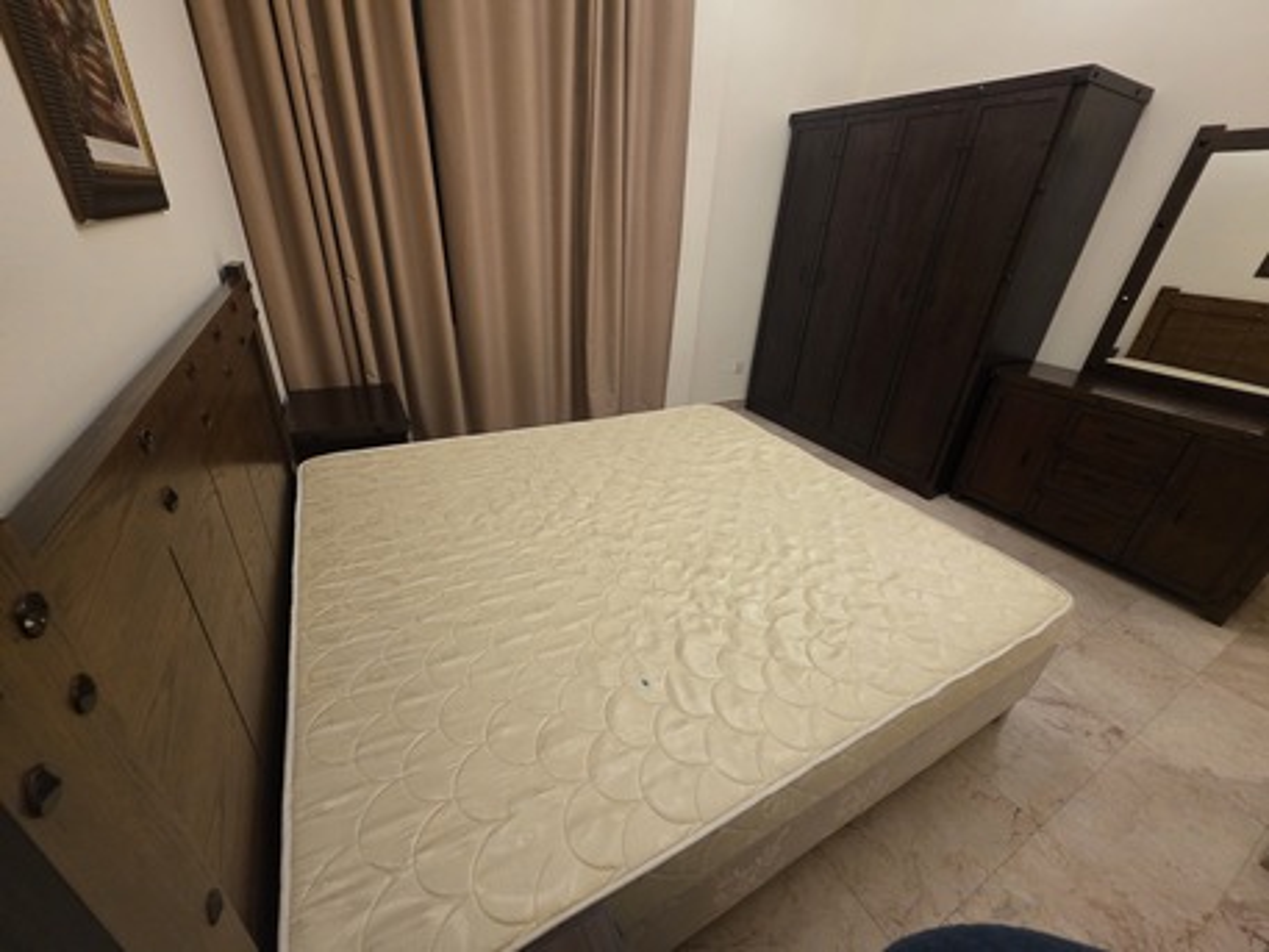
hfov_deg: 106.2
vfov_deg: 89.9
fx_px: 477
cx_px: 634
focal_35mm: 13
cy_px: 476
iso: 400
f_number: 1.9
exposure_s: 1/50
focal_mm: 2.2
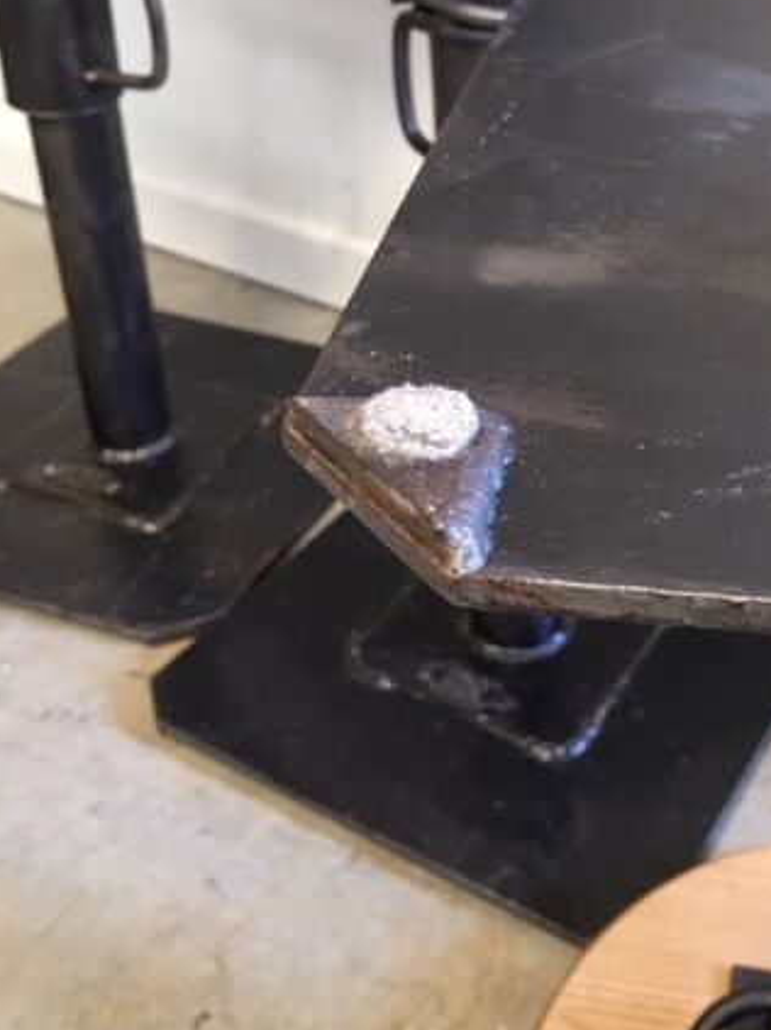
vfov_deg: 42.3
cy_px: 332
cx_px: 566
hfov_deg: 32.3
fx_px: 1308
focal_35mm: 44
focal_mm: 4.15
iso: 80
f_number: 2.2
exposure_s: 1/10
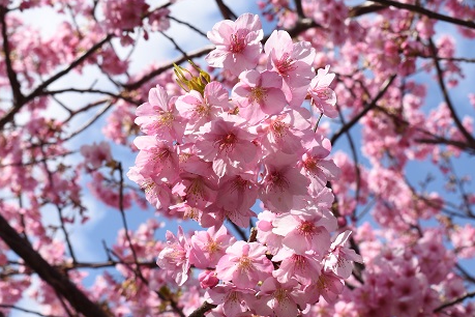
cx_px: 243
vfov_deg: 14.2
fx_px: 1267
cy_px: 190
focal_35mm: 96
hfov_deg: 21.2
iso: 100
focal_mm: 42
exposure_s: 1/125
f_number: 13
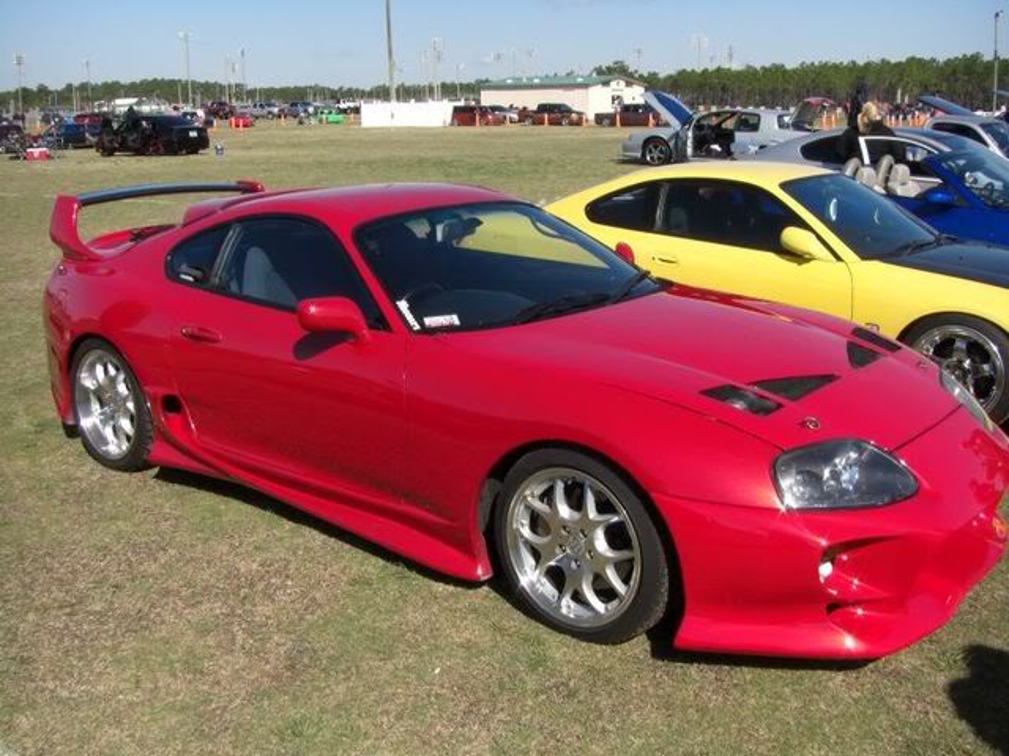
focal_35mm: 38
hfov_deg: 49.0
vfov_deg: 37.7
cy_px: 378
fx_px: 1108
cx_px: 504
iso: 64
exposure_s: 1/400
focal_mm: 6.3
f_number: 4.6
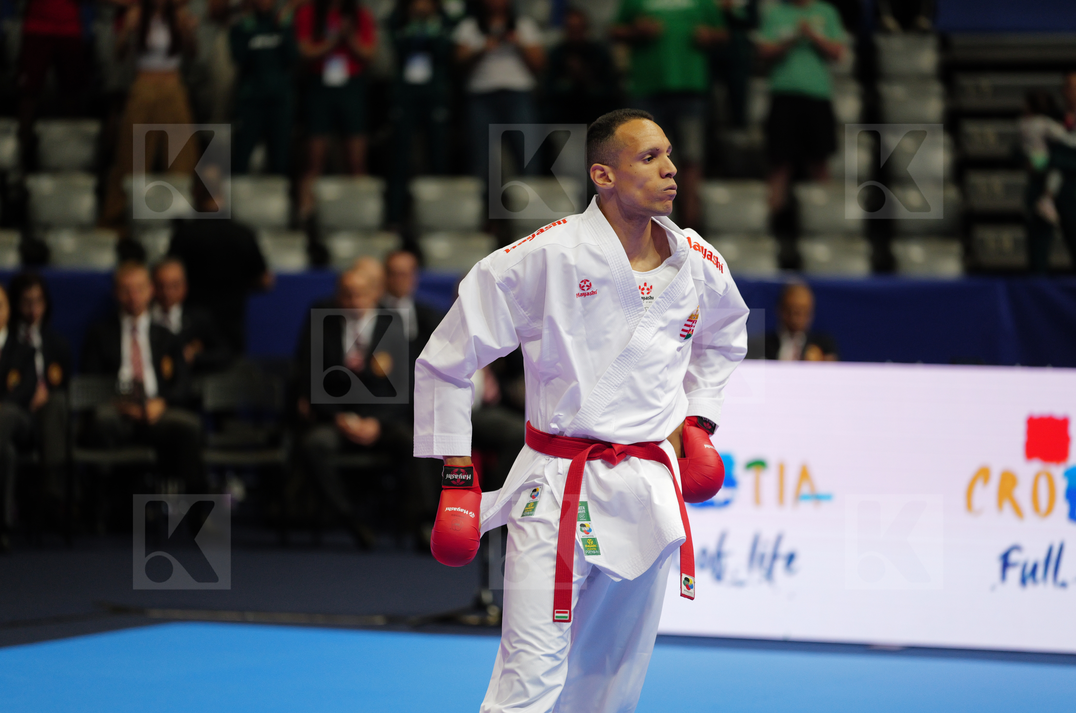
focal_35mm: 171
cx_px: 538
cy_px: 356
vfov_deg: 8.0
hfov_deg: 12.0
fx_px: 5102
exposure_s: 1/1000
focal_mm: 171
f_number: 2.8
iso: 2000
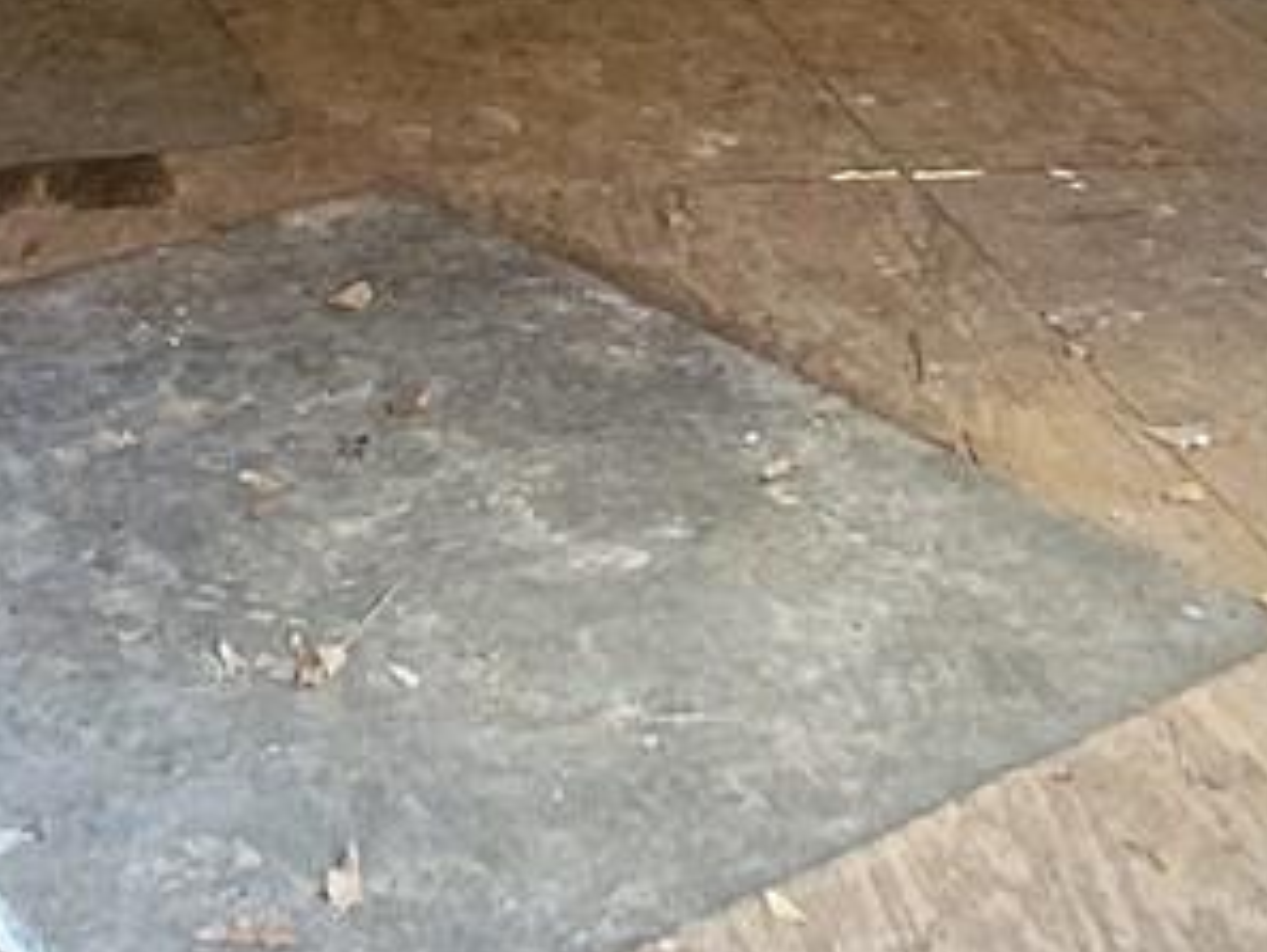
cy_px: -815
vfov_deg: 16.9
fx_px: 2563
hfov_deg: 27.1
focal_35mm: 70
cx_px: 226
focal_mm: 1.74
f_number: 2.2
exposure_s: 1/60
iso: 400
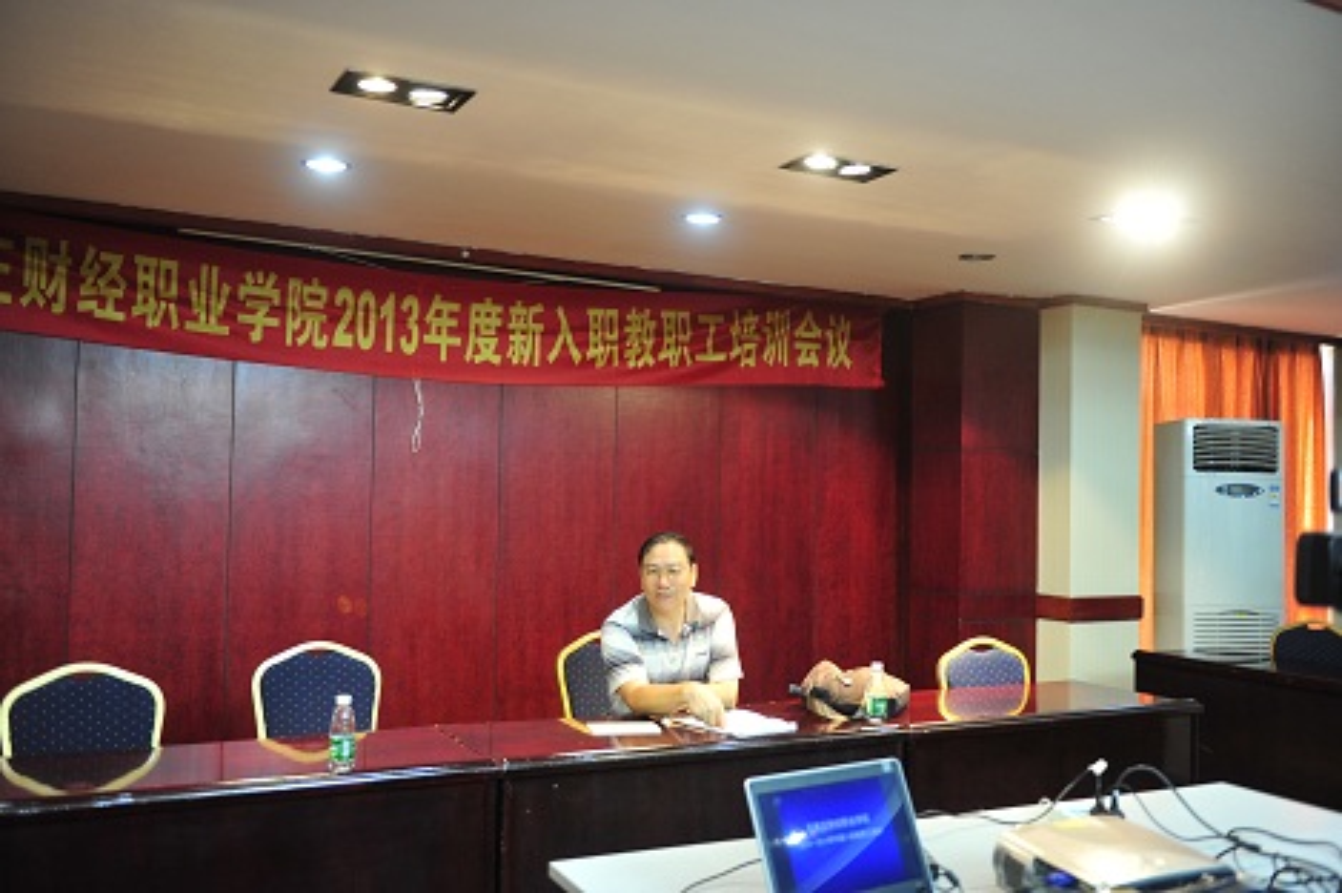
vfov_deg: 41.1
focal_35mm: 32
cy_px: 446
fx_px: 1192
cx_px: 671
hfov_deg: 58.8
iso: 1600
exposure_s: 1/25
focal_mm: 32
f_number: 2.8
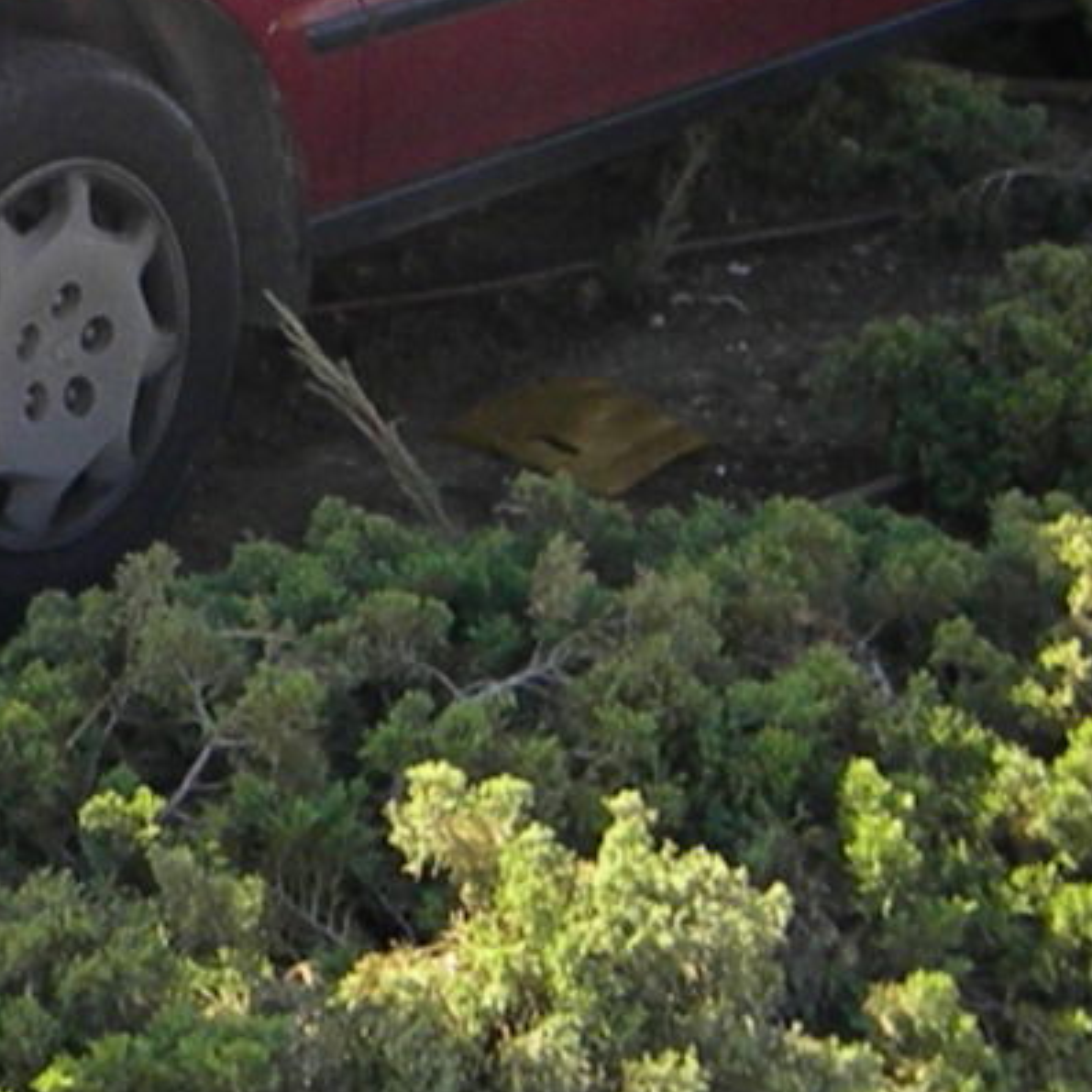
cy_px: 289
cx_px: 17
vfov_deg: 21.0
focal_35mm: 82
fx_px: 2927
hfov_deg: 20.5
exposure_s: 1/470
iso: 720
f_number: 7.4
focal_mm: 6.4
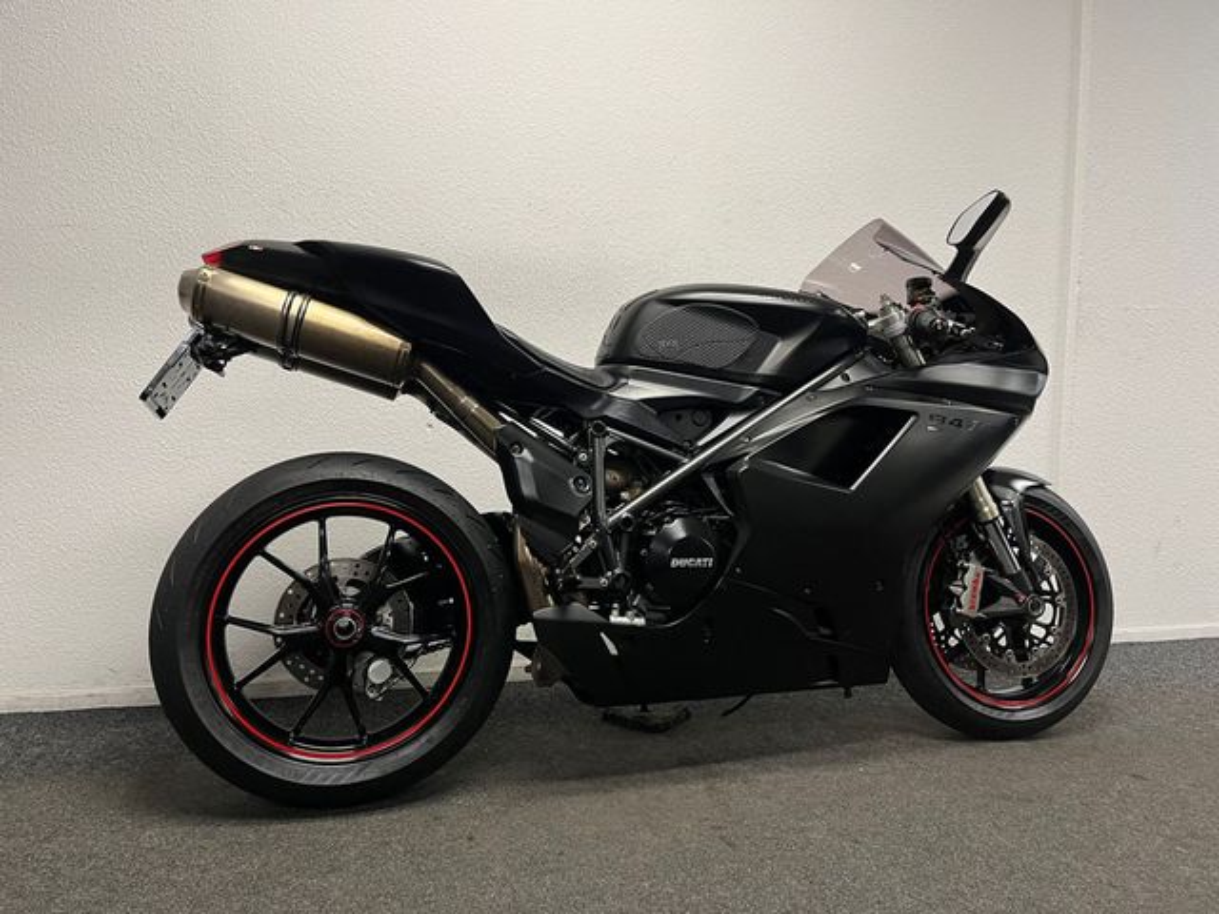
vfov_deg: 53.1
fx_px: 916
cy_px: 457
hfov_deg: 67.3
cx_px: 610
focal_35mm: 26
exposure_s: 1/50
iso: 80
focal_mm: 5.1
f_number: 1.6
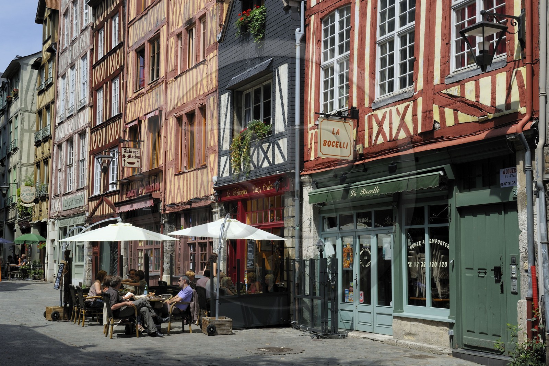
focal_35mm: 48
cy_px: 183
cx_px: 274
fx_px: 732
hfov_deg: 41.1
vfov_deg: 28.1
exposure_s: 1/200
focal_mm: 48
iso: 200
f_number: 14
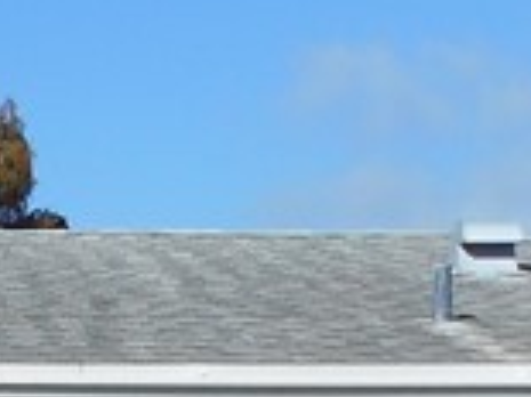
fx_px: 2636
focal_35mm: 172
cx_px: -401
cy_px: 1058
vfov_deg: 7.8
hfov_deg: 10.8
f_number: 3.2
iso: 80
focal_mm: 4.6
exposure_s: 1/1250
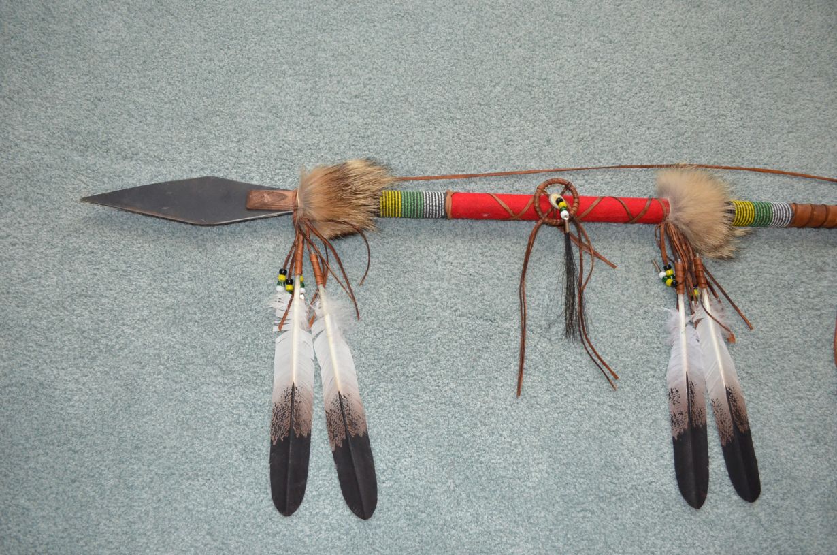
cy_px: 278
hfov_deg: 67.5
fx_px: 627
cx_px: 418
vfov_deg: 47.7
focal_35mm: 27
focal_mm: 18
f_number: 3.5
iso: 2200
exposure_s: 1/60
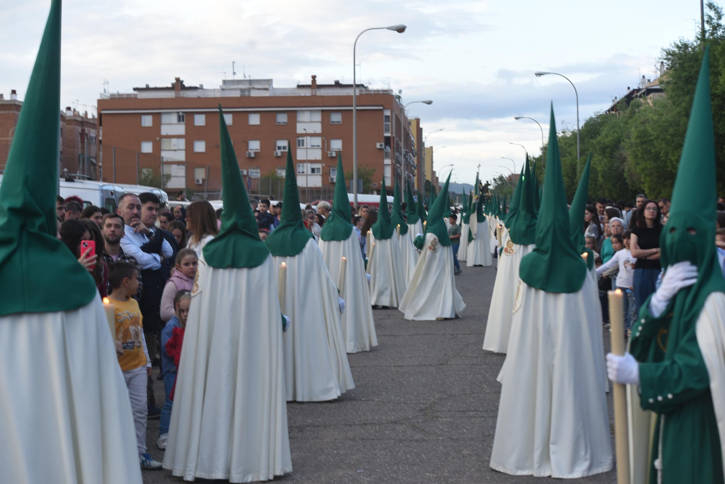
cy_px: 242
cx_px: 362
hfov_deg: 28.8
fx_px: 1410
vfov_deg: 19.5
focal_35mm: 70
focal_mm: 70
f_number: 5
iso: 280
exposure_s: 1/100
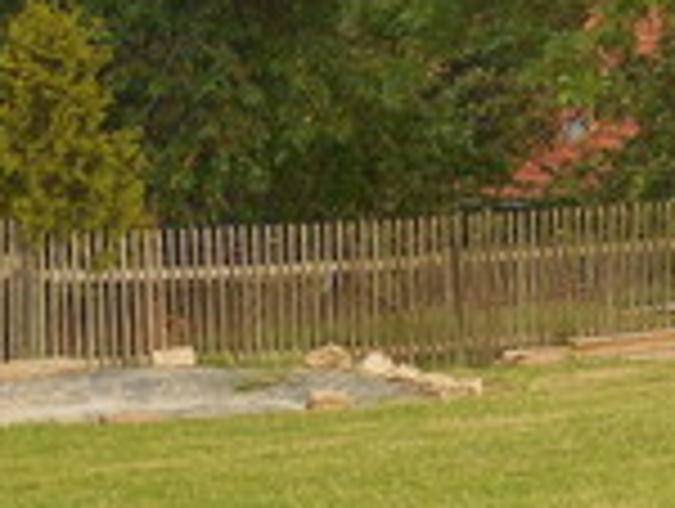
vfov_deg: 6.1
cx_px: 1159
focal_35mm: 240
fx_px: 4687
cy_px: -301
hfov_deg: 8.0
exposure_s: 1/125
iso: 125
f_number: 4.2
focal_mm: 9.8
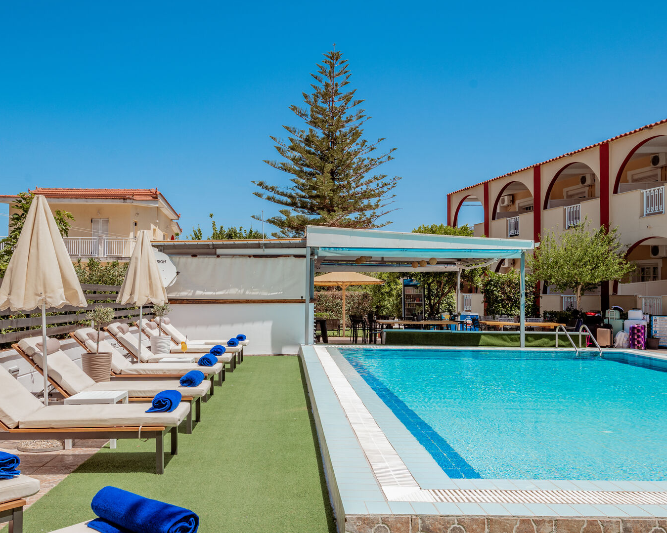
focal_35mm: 32
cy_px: 276
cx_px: 274
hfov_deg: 55.3
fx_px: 632
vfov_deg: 45.8
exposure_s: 1/400
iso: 125
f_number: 9
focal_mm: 23
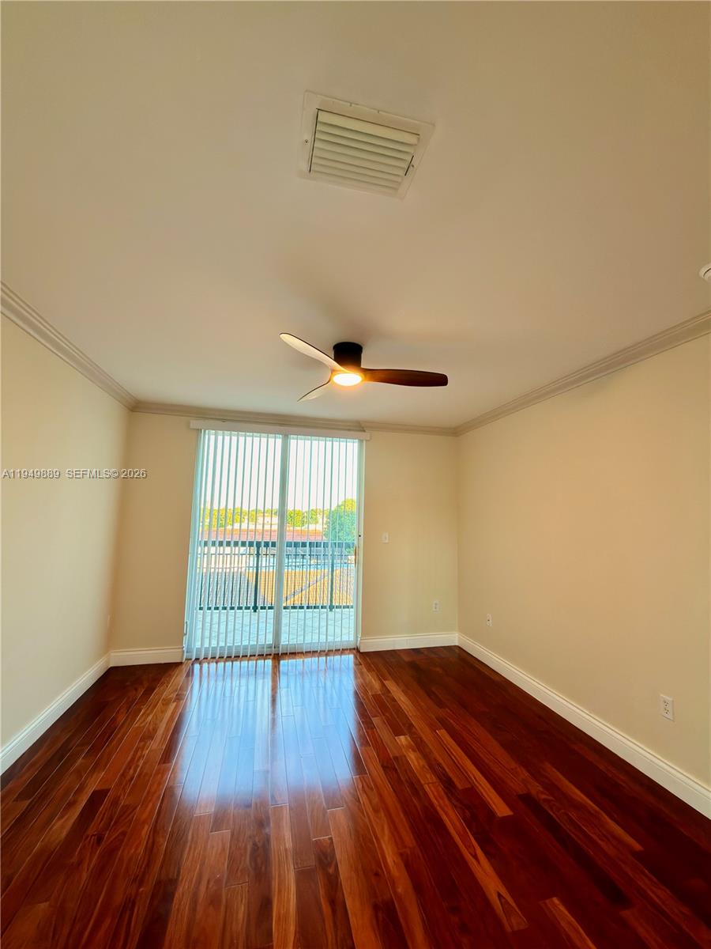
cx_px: 356
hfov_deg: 85.7
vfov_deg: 102.1
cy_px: 474
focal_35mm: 14
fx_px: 383
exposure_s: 1/30
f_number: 2.2
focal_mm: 2.22
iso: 80
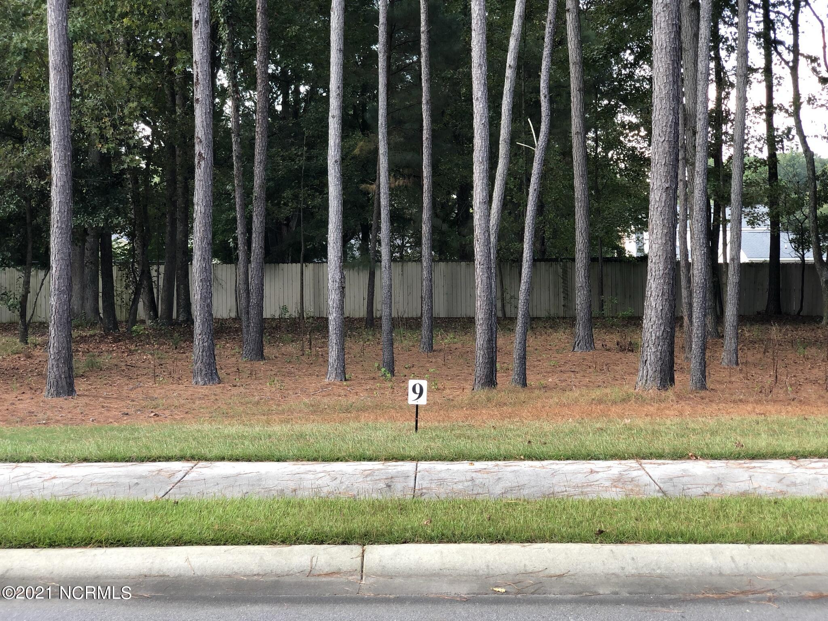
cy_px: 310
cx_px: 414
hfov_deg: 36.8
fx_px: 1244
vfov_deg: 28.0
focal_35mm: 52
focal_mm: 6
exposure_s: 1/60
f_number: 2.4
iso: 20
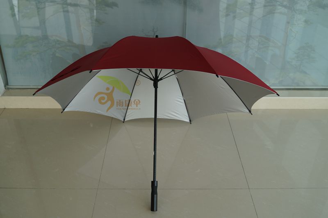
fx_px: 328
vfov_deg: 36.8
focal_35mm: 36
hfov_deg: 53.2
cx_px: 164
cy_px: 109
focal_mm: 24
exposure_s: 1/100
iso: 100
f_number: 5
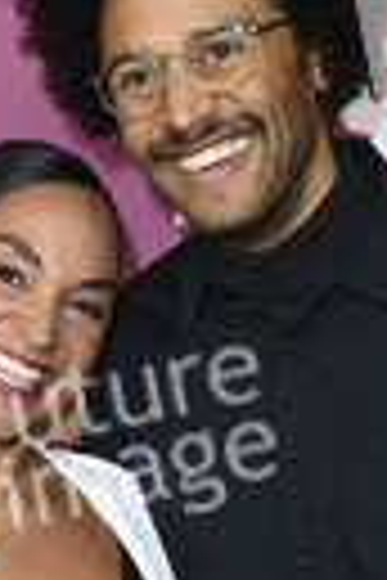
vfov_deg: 14.3
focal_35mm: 139
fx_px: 2241
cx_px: 176
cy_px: 679
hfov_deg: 9.9
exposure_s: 1/250
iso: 640
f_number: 5.6
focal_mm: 45
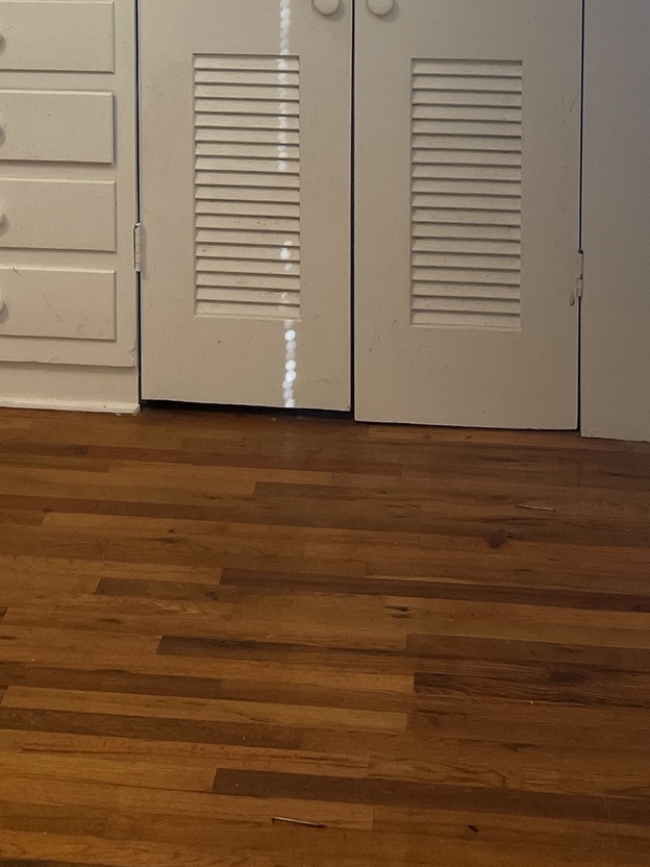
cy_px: -145
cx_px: 245
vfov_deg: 24.7
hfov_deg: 20.4
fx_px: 1803
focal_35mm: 72
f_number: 1.6
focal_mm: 4.2
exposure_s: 1/120
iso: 100
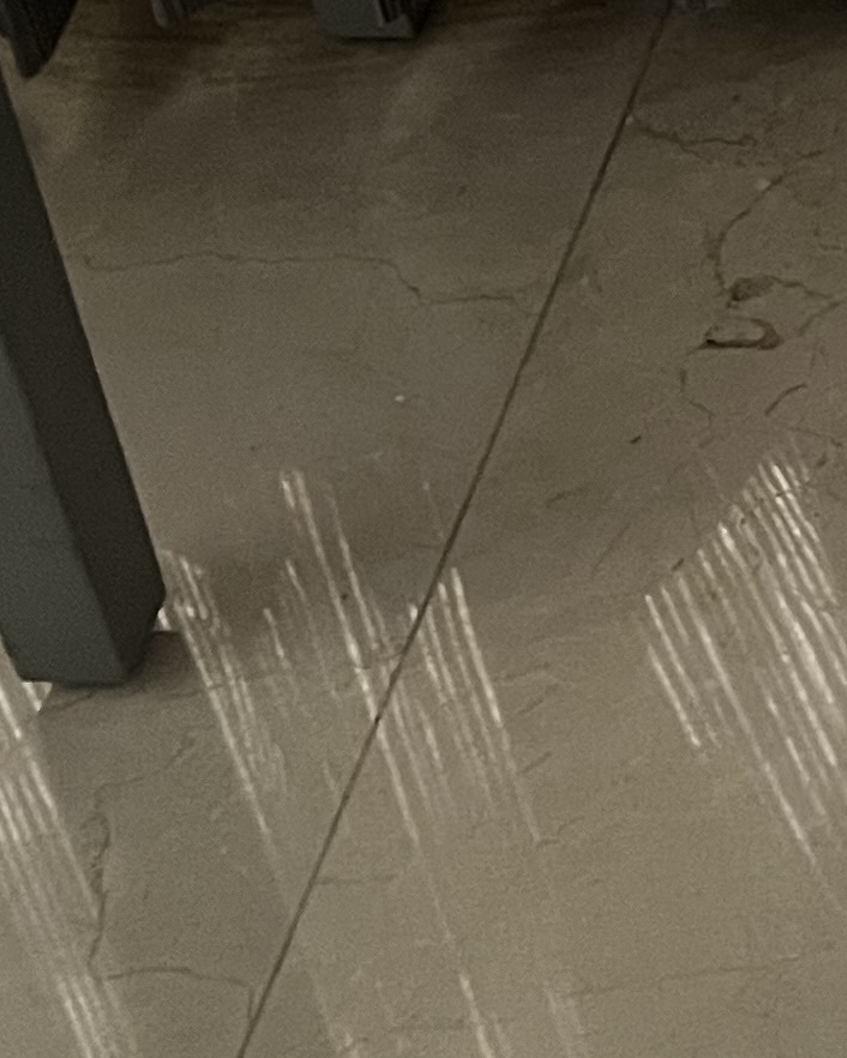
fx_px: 3634
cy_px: -720
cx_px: 1563
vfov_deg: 14.9
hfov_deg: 12.1
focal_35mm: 116
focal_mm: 5.7
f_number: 1.5
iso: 640
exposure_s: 1/35
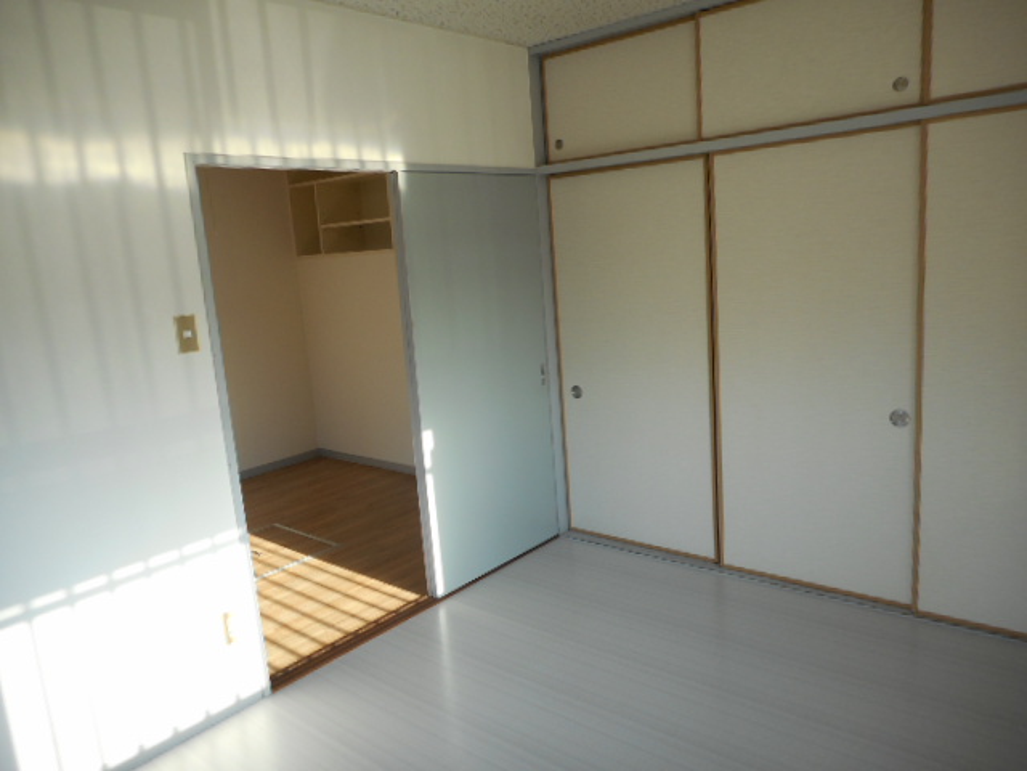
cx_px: 514
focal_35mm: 25
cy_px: 386
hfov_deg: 69.4
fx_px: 742
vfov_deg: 54.9
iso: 80
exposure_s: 1/50
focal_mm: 4.5
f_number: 3.7
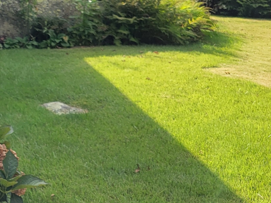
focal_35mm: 81
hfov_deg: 21.0
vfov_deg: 17.5
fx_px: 634
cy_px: -29
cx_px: -117
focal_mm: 5.4
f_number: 1.8
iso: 40
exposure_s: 1/686
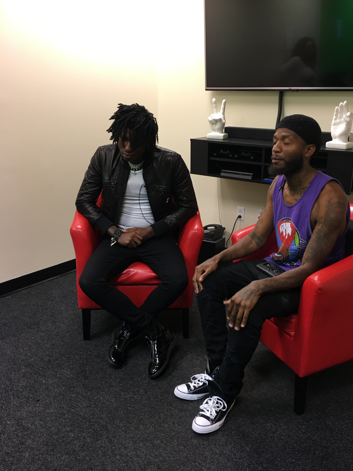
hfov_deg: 44.1
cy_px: 244
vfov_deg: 56.8
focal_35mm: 32
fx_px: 435
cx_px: 192
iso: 32
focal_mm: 4.15
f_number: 2.2
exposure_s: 1/15
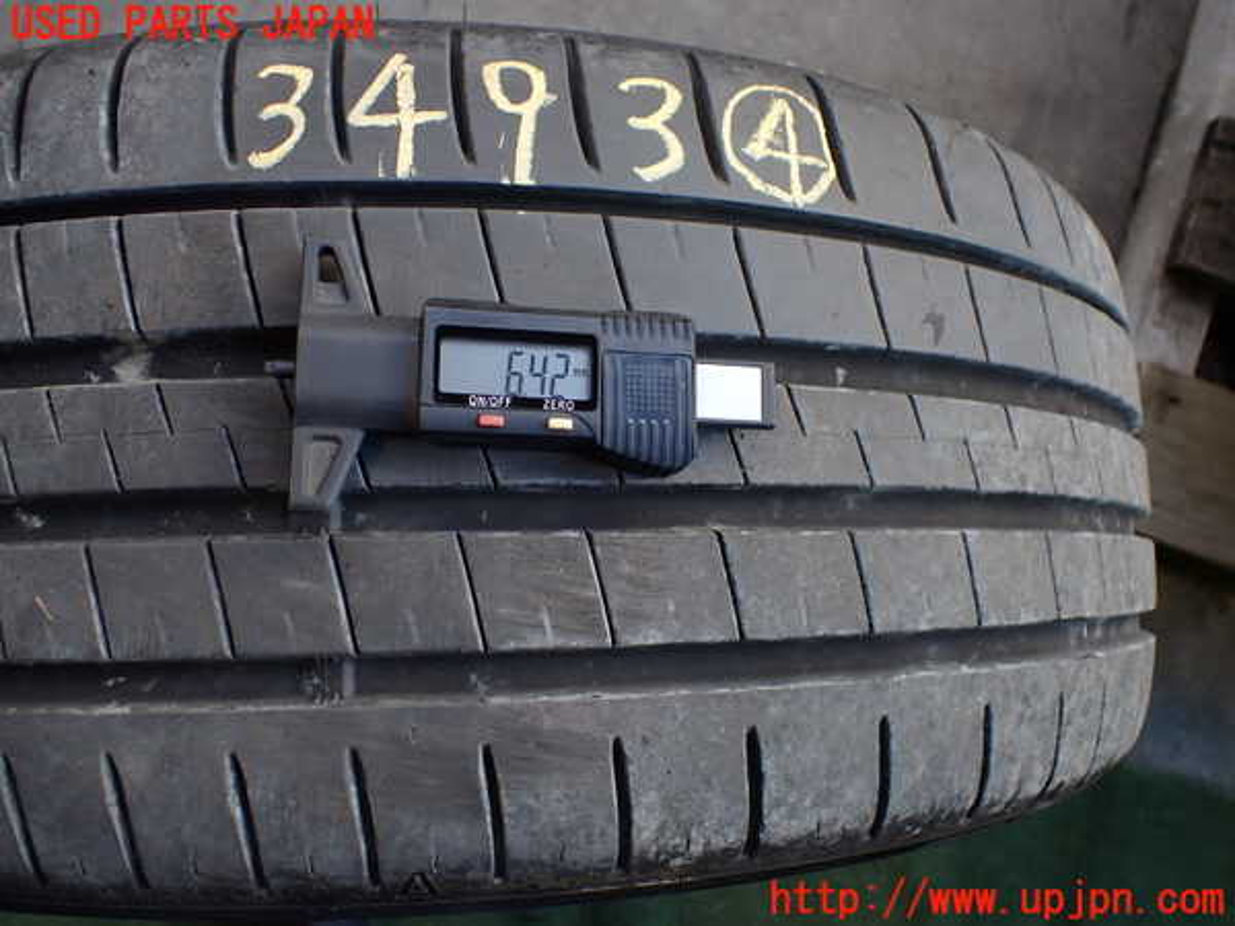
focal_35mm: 30
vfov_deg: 46.8
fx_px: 1070
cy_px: 463
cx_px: 618
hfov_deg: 60.0
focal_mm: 5.4
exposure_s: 1/125
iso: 200
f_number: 2.3
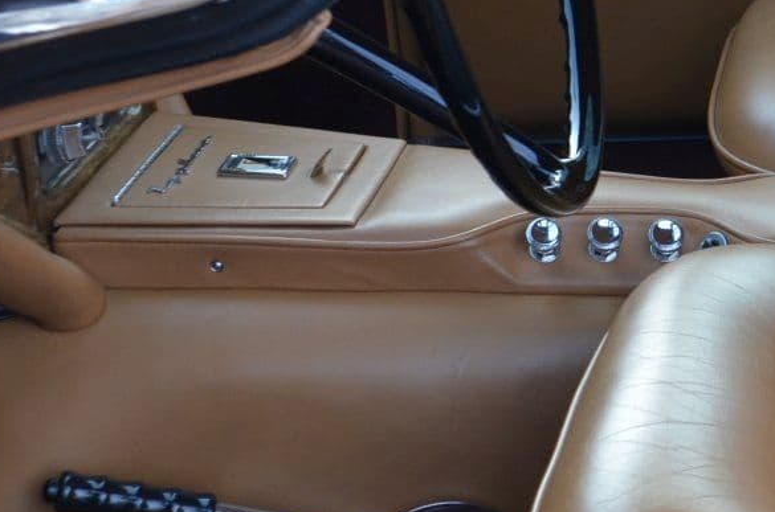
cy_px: 214
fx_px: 2577
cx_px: 963
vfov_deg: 11.4
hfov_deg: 16.3
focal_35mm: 120
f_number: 5.6
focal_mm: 26
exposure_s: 1/125
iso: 360
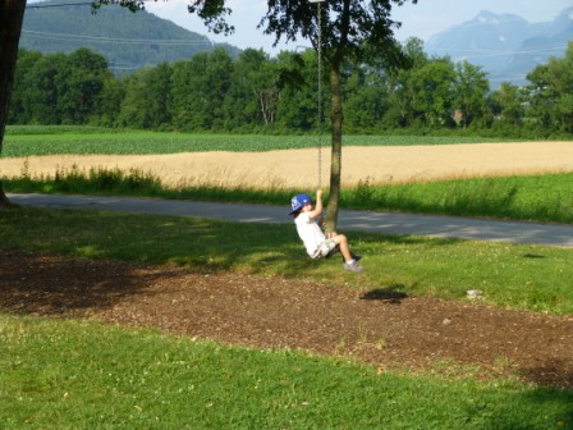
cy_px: 215
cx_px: 286
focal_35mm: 69
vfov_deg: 21.3
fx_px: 1142
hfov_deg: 28.2
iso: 100
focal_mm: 12.3
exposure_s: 1/320
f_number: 4.6
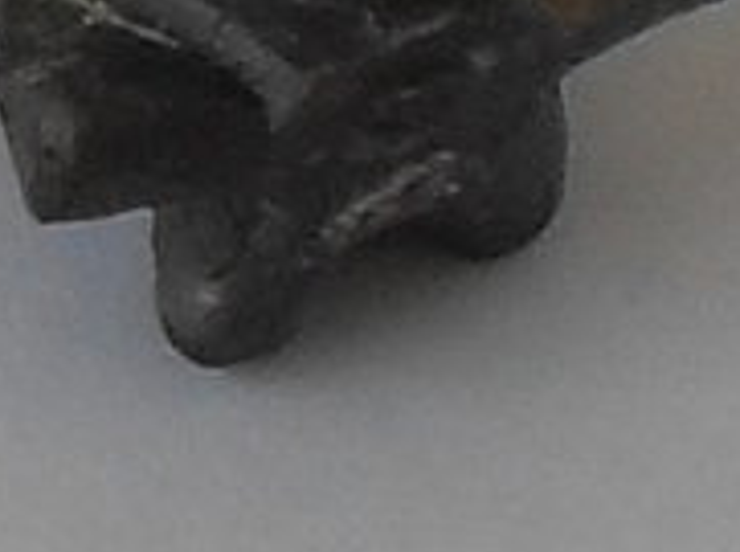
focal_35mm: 113
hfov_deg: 17.4
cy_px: -196
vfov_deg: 12.6
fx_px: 2411
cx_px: 221
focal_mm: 6.3
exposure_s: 1/250
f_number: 2.8
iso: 80
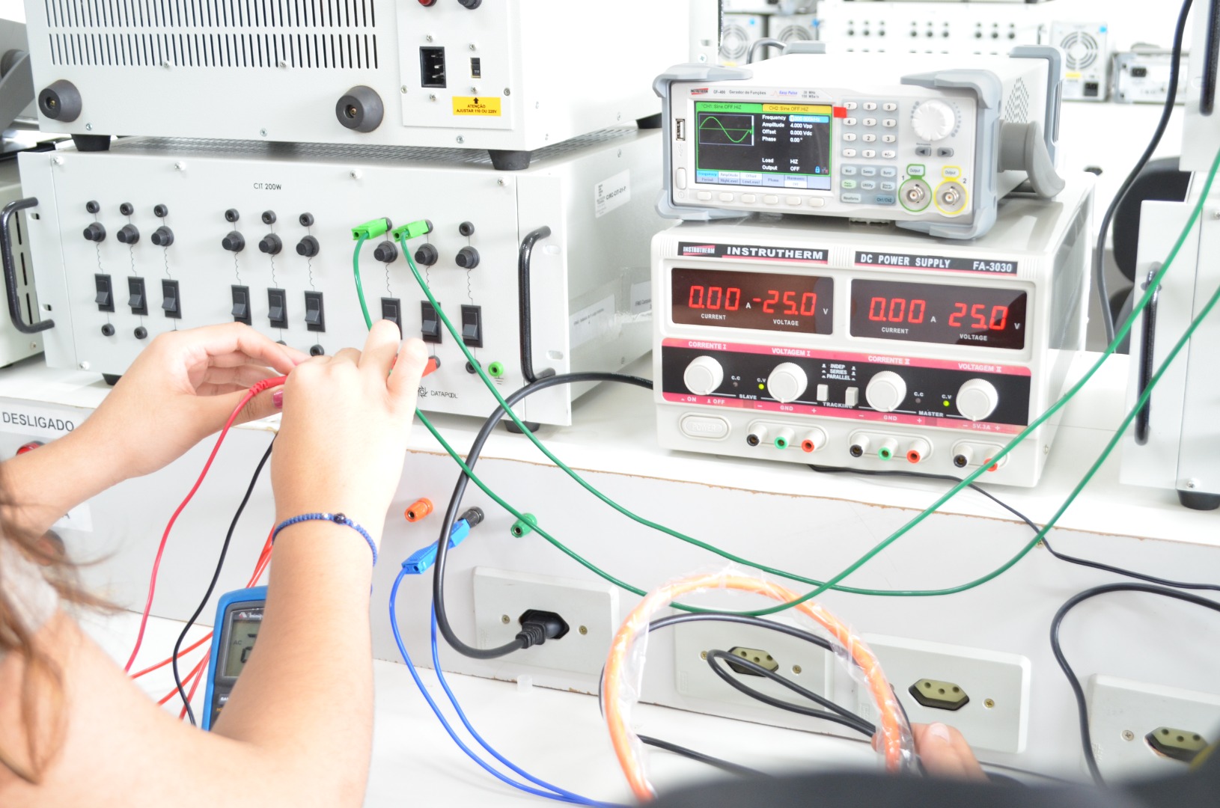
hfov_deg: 45.0
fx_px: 1471
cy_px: 404
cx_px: 610
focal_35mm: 44
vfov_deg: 30.7
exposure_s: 1/30
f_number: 4.5
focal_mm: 29
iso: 900
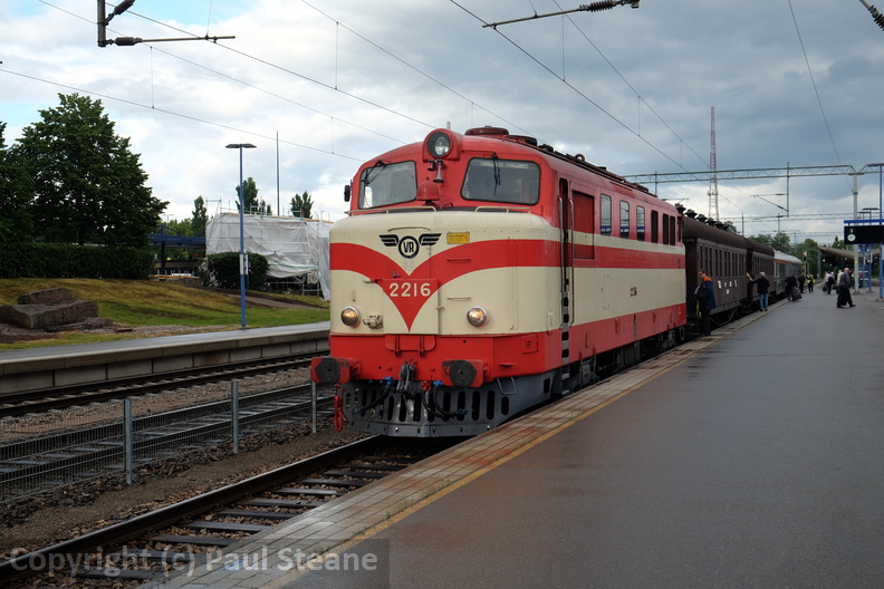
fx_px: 1105
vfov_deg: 29.9
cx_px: 442
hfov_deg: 43.6
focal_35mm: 45
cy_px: 294
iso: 200
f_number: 5.6
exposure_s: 1/180
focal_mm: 30.2
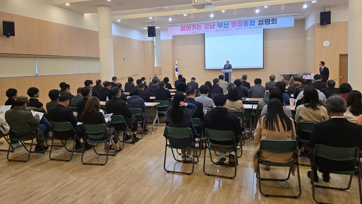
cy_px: 81
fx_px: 250
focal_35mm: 26
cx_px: 181
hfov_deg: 71.9
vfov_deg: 44.1
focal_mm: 5.4
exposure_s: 1/120
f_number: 1.8
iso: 125
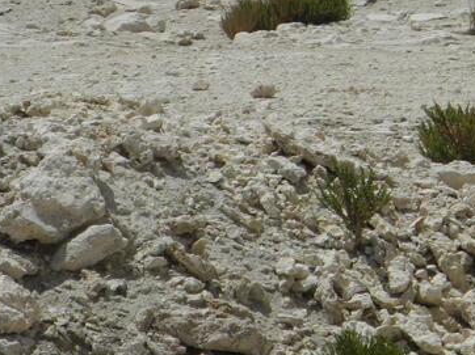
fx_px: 7761
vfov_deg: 2.6
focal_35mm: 566
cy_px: -75
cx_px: 513
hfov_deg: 3.5
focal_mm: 42.6
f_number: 5.6
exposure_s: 1/1600
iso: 100
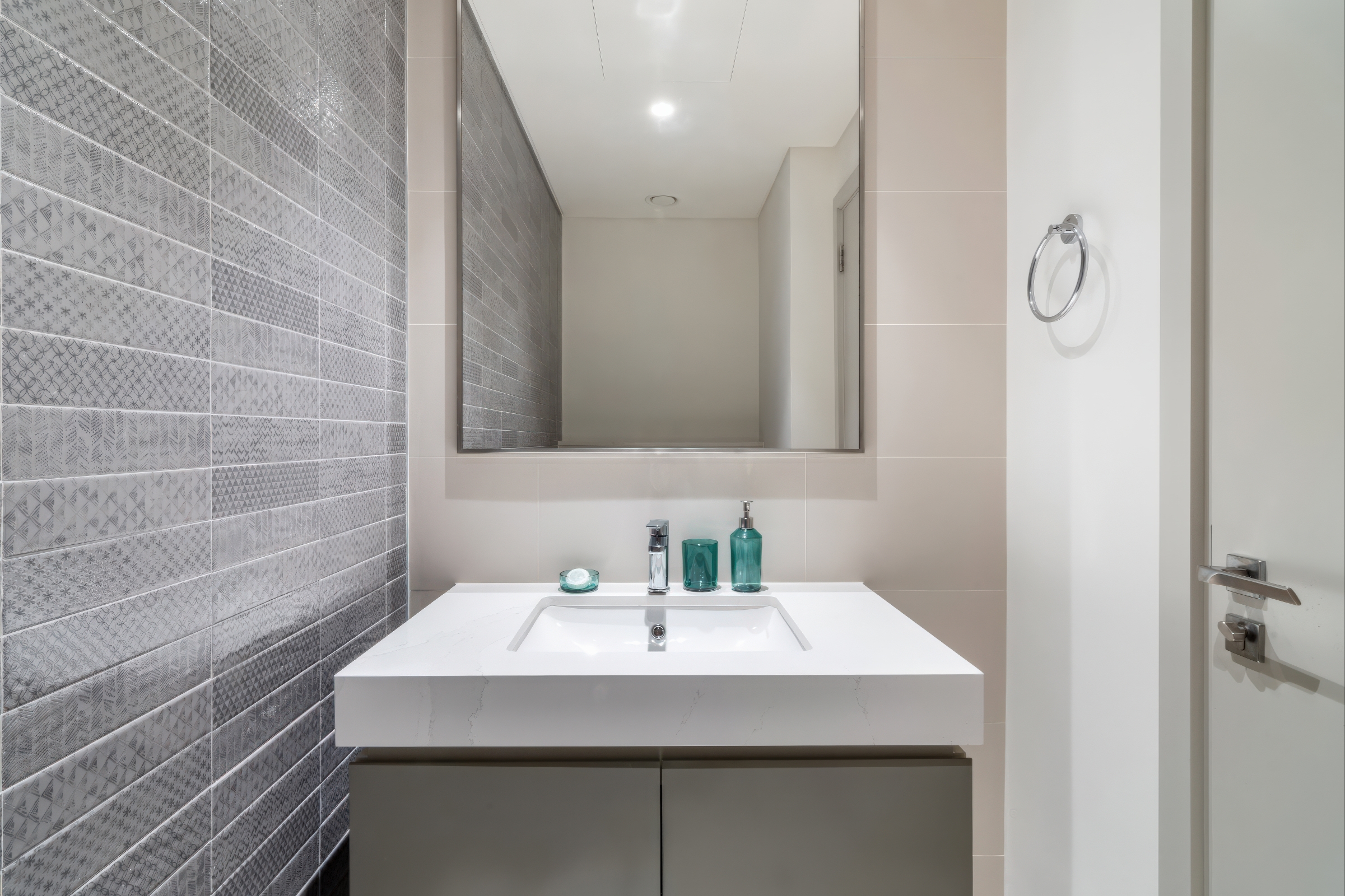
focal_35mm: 16
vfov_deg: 73.7
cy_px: 448
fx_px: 598
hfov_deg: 96.7
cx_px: 672
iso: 250
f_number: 22
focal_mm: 11
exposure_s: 1
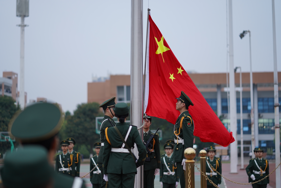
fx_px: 663
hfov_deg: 23.9
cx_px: 140
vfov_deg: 16.1
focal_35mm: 85
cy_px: 94
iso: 400
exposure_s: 1/200
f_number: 1.8
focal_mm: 85
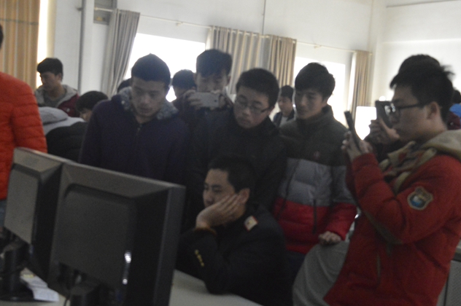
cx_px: 235
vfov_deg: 23.6
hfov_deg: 35.1
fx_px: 729
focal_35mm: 57
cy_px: 207
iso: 3200
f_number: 5.6
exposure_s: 1/125
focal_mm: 24
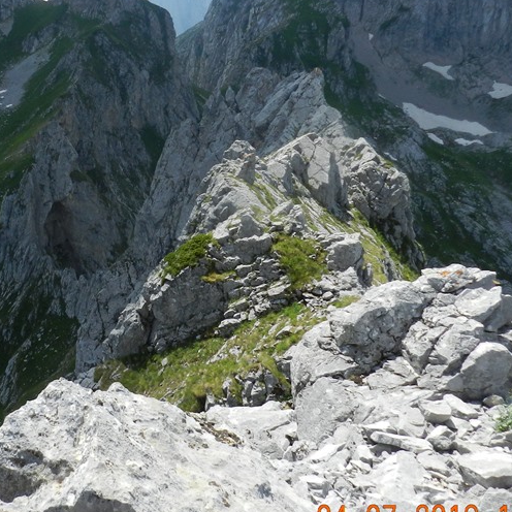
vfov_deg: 39.8
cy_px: 203
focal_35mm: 42
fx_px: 703
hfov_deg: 38.7
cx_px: 113
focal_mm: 4
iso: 160
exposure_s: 1/1000
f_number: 4
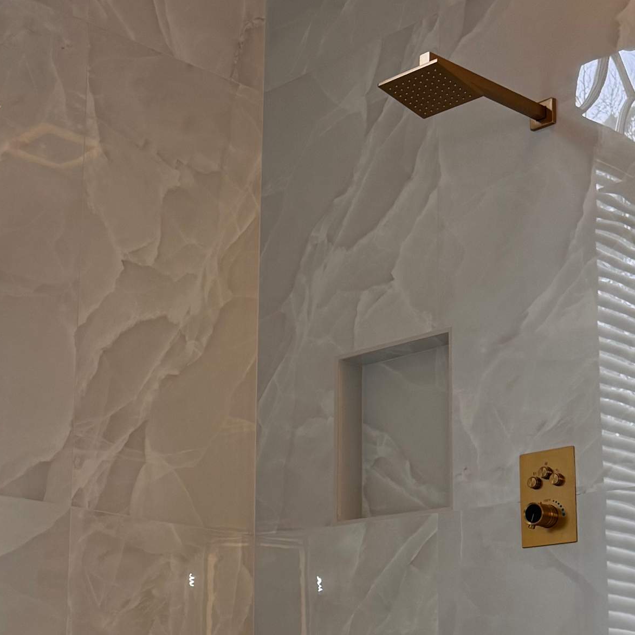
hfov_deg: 23.0
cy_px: 484
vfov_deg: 23.4
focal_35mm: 73
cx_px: 60
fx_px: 1515
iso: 125
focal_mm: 6.76
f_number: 1.78
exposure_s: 1/167
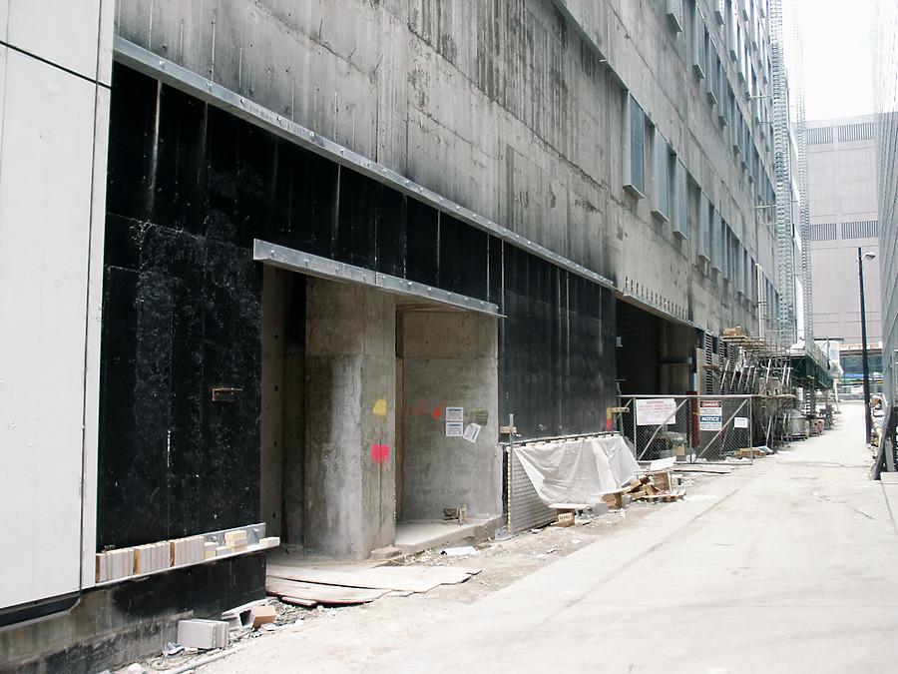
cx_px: 449
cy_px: 337
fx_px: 908
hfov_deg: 52.6
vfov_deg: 40.7
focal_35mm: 35
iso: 80
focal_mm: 7.18
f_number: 3
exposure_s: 1/45
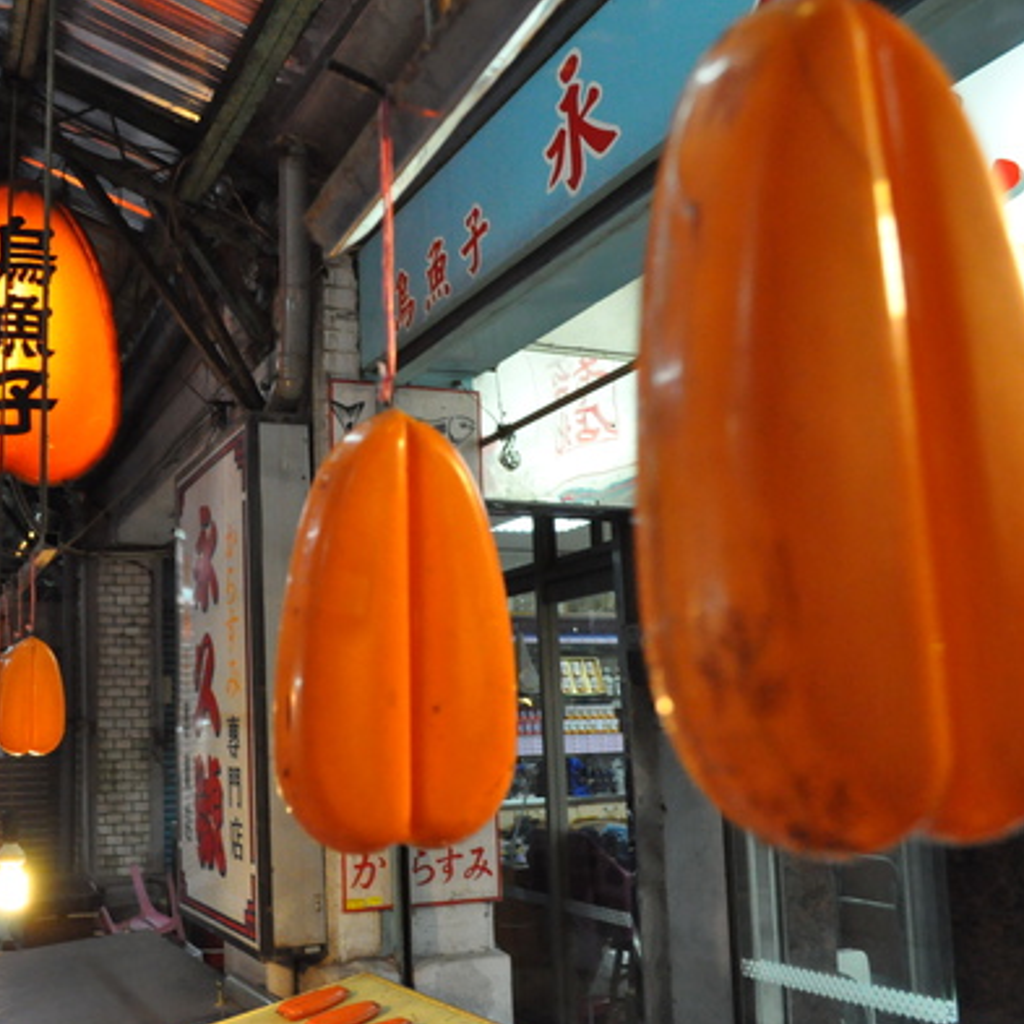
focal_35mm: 35
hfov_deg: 46.6
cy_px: 517
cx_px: 357
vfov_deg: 47.2
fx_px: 1171
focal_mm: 18
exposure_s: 1/60
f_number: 6.7
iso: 3200
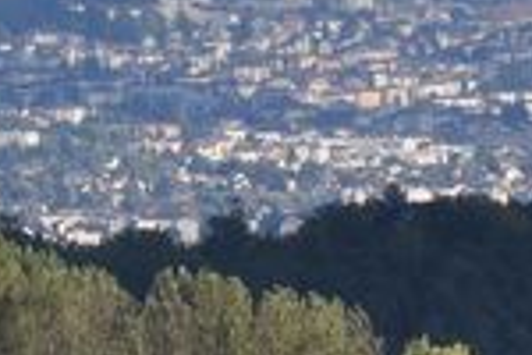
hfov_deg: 1.5
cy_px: 547
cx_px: -113
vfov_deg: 1.0
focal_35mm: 1380
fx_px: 20398
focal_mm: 135
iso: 200
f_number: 10
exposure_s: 1/400
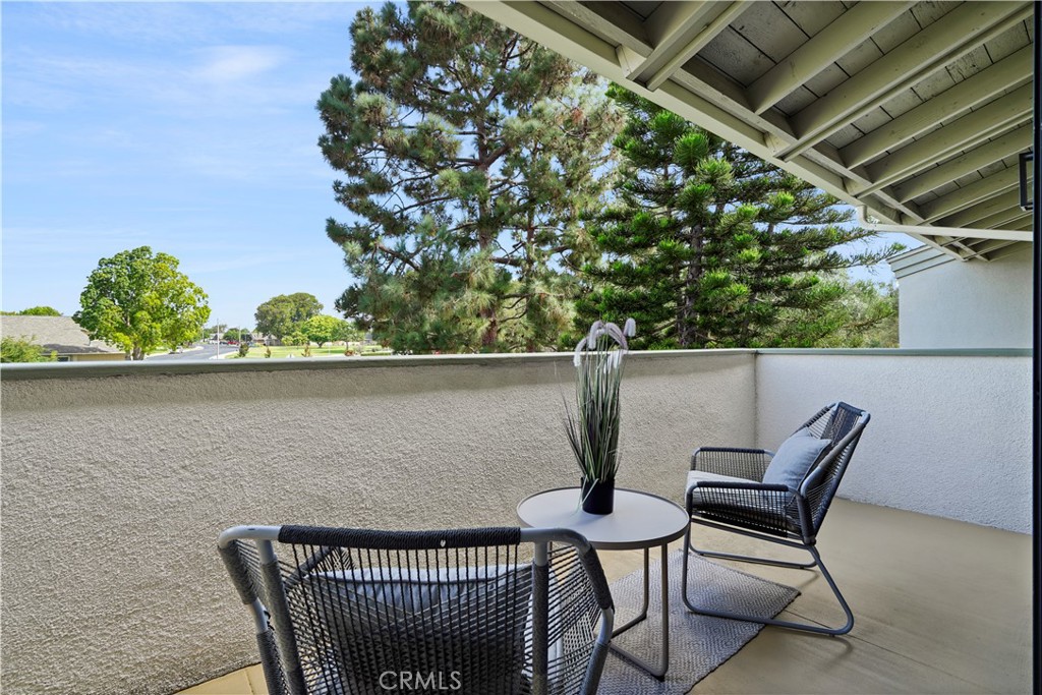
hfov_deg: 96.7
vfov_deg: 73.8
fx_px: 463
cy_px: 348
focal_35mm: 16
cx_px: 521
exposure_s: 1/50
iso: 200
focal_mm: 16
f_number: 7.1
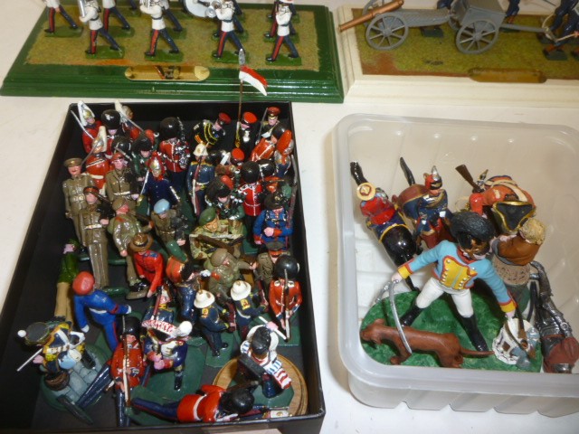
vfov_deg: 48.2
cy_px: 217
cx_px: 290
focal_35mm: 29
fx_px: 485
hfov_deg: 61.7
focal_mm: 5.2
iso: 100
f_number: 4
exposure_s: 1/30
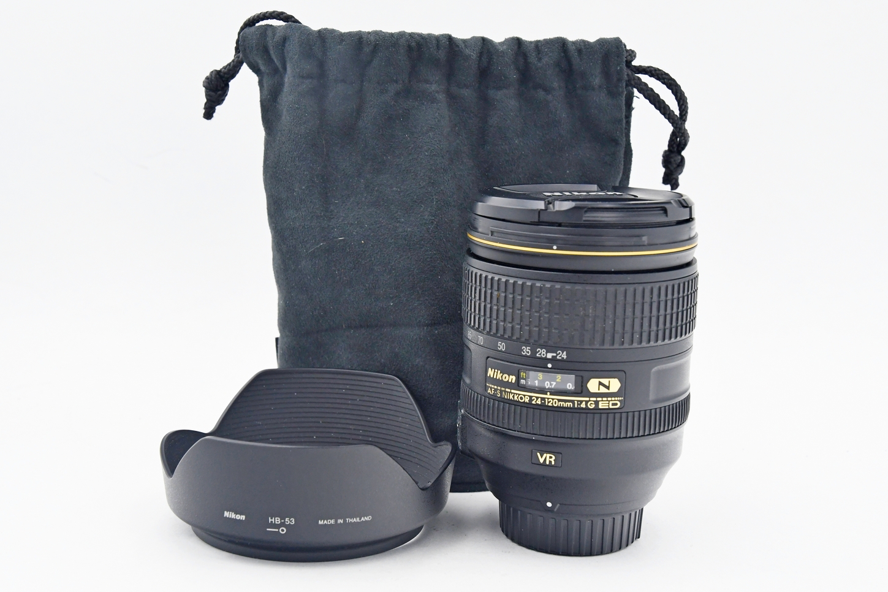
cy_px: 299
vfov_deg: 23.0
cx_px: 454
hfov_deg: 33.9
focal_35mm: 59
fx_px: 1455
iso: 1250
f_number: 7.1
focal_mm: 38
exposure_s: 1/160
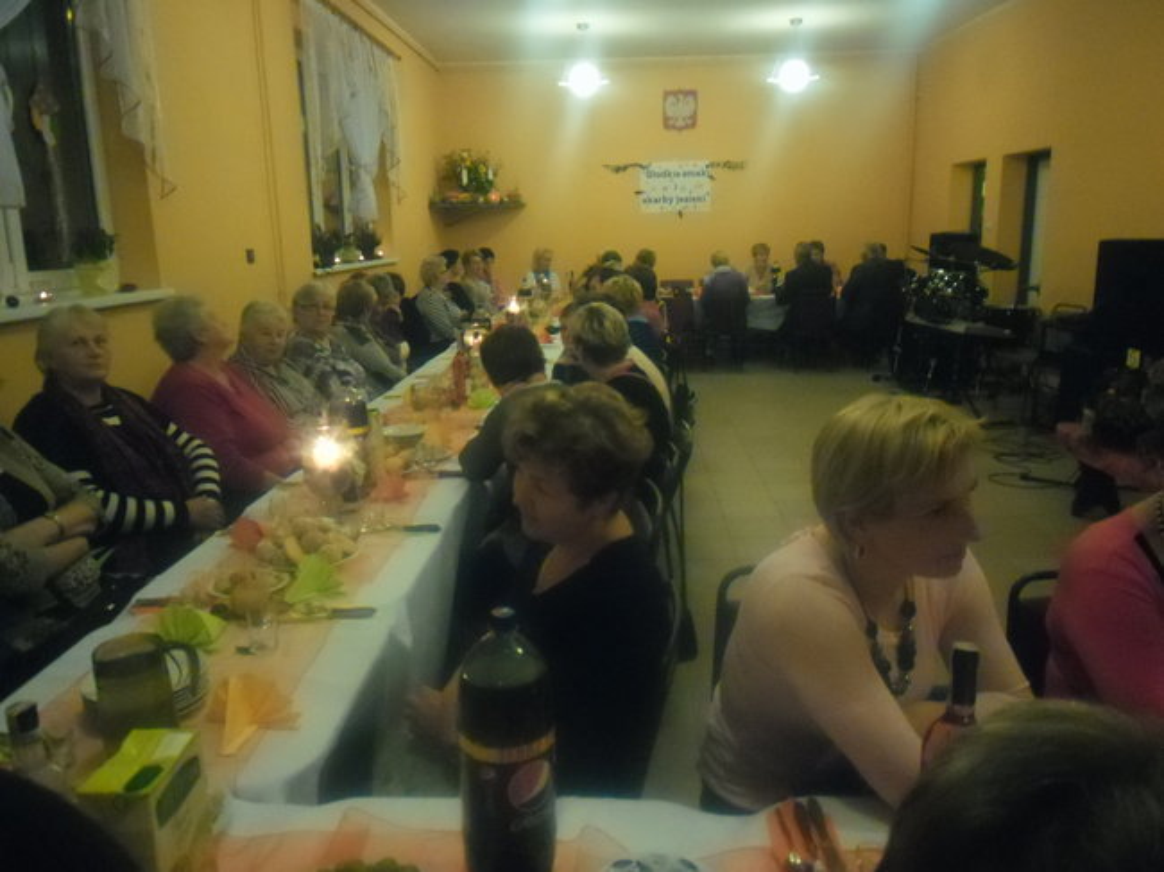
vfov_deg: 51.3
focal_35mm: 27
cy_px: 436
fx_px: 908
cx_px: 582
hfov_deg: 65.3
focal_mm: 4.8
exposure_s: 1/22
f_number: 2.9
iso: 640
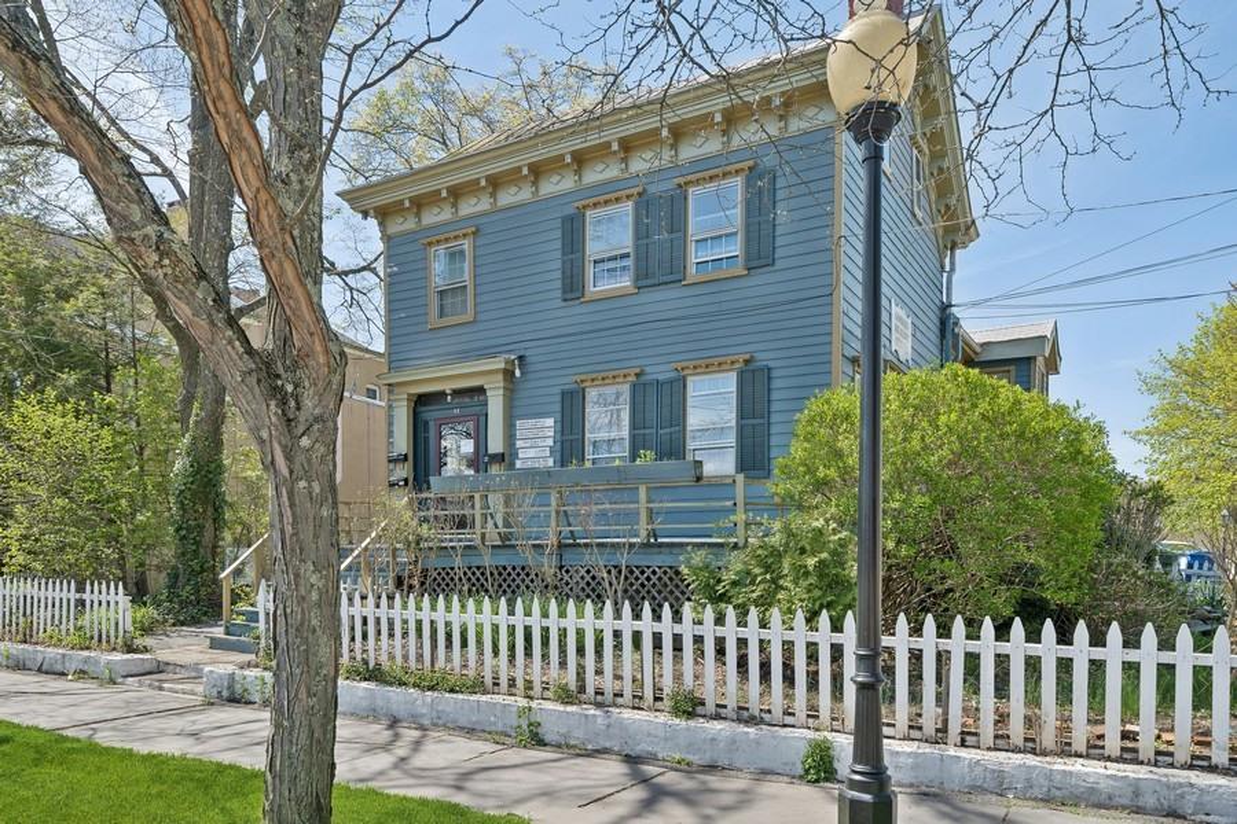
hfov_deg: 73.7
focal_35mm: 24
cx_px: 618
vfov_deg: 53.1
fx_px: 825
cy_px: 412
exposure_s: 1/200
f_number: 8
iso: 200
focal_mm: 24
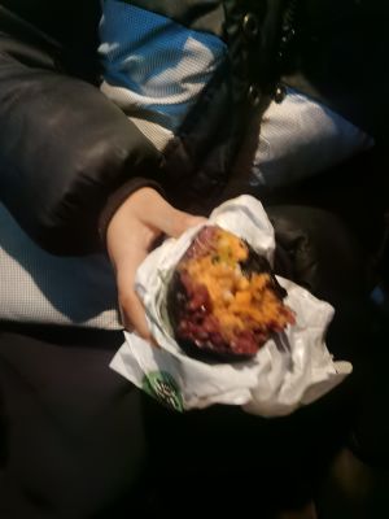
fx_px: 405
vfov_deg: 65.3
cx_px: 194
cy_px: 260
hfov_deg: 51.4
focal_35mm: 27
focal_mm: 5.56
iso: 1600
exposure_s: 1/16.7
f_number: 1.6
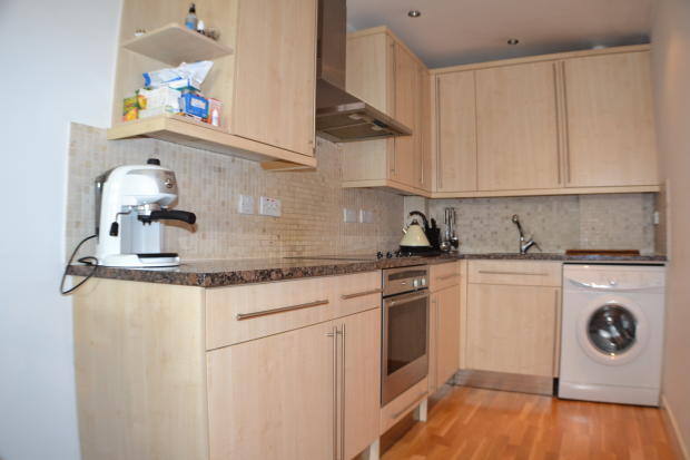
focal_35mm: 33
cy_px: 230
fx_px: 632
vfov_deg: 39.9
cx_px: 345
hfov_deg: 57.2
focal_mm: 22
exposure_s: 1/60
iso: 800
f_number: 3.5
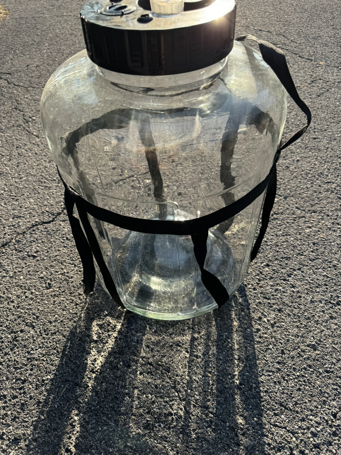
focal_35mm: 24
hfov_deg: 56.8
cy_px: 228
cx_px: 170
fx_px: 315
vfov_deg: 71.6
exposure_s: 1/1010
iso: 80
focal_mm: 6.76
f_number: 1.78
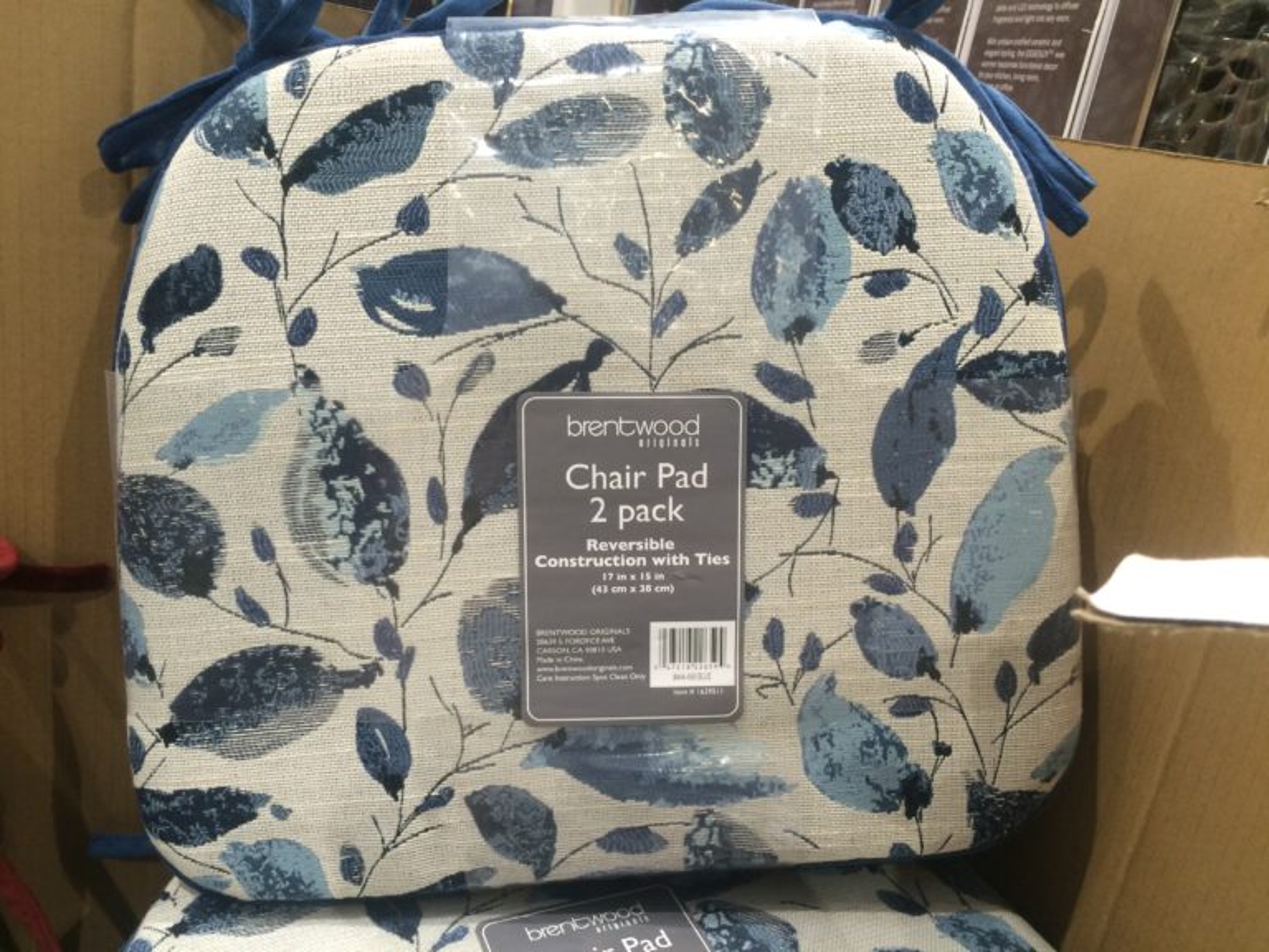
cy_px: 476
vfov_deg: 48.2
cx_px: 634
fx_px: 1063
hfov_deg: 61.7
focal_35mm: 29
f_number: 2.2
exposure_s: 1/30
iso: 100
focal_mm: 4.15
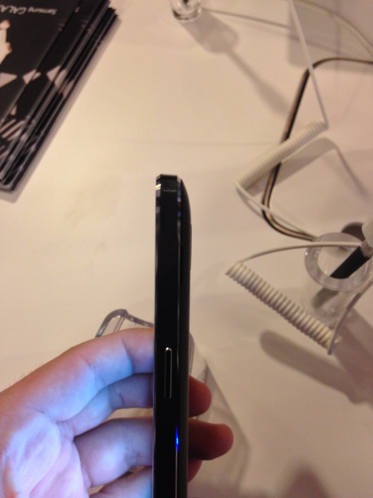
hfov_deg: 42.9
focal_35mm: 33
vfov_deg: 55.4
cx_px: 186
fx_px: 474
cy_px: 249
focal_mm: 4.12
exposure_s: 1/20
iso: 160
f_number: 2.4
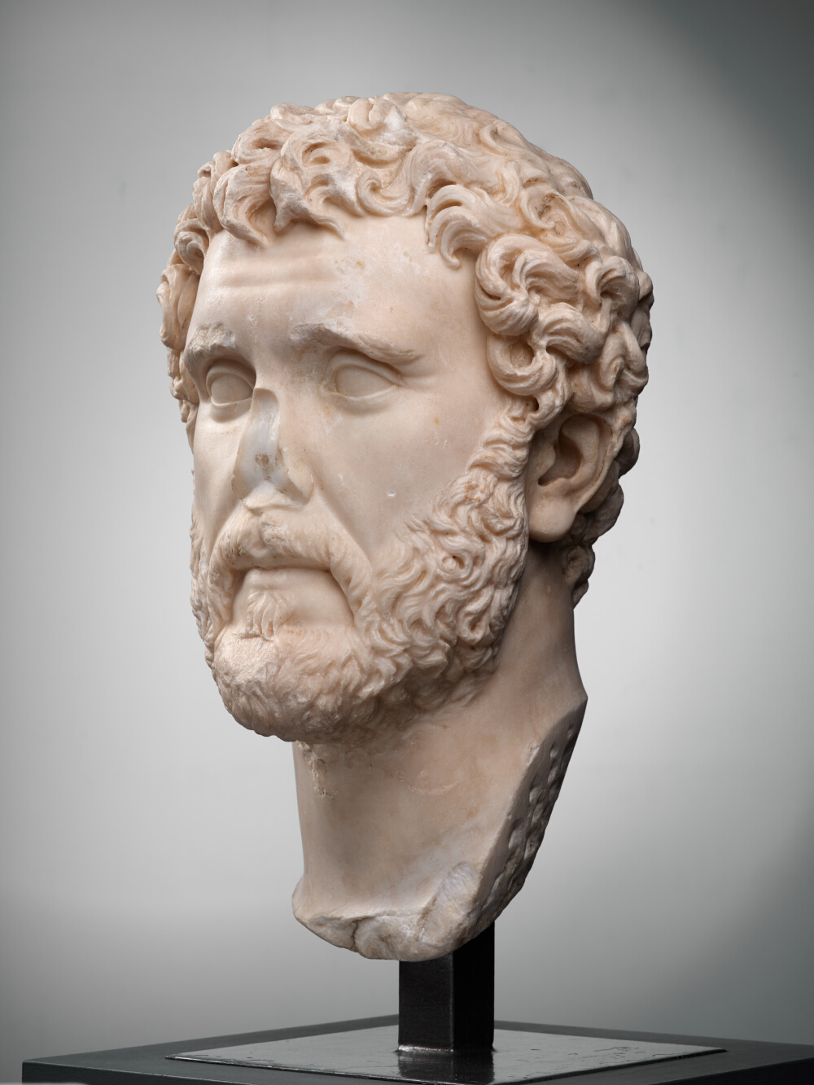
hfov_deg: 23.3
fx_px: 1975
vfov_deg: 30.7
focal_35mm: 63
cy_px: 542
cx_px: 407
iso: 100
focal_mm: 80
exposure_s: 1/125
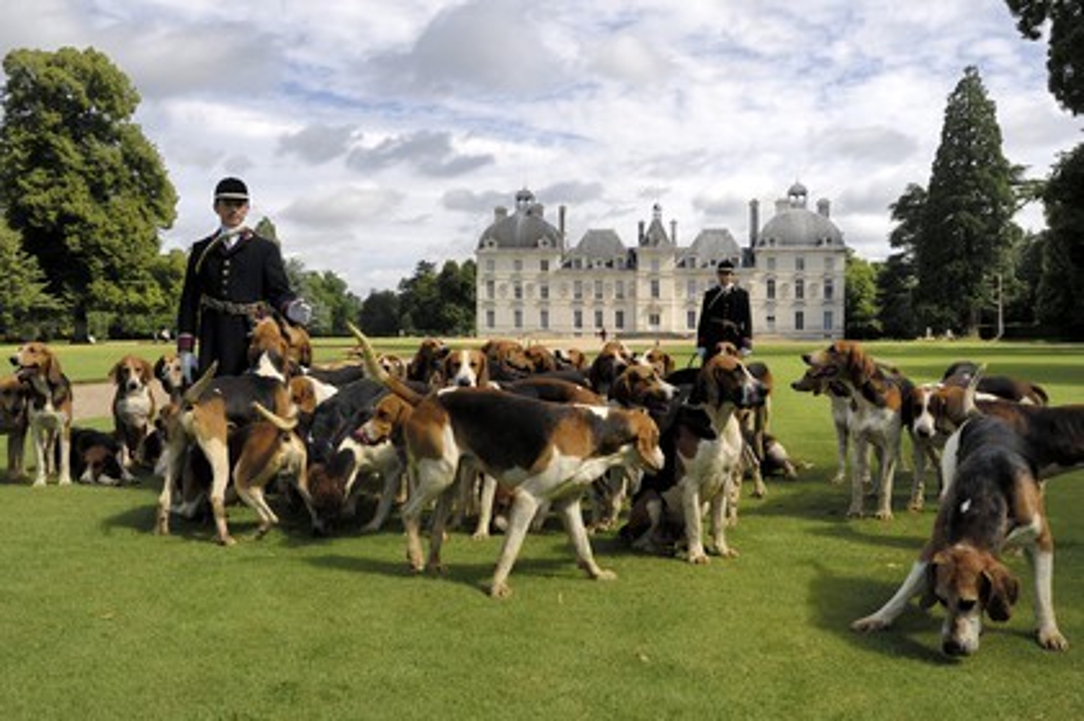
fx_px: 903
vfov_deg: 43.5
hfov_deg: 62.0
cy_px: 360
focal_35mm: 30
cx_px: 542
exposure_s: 1/500
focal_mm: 20
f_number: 5.3
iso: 100
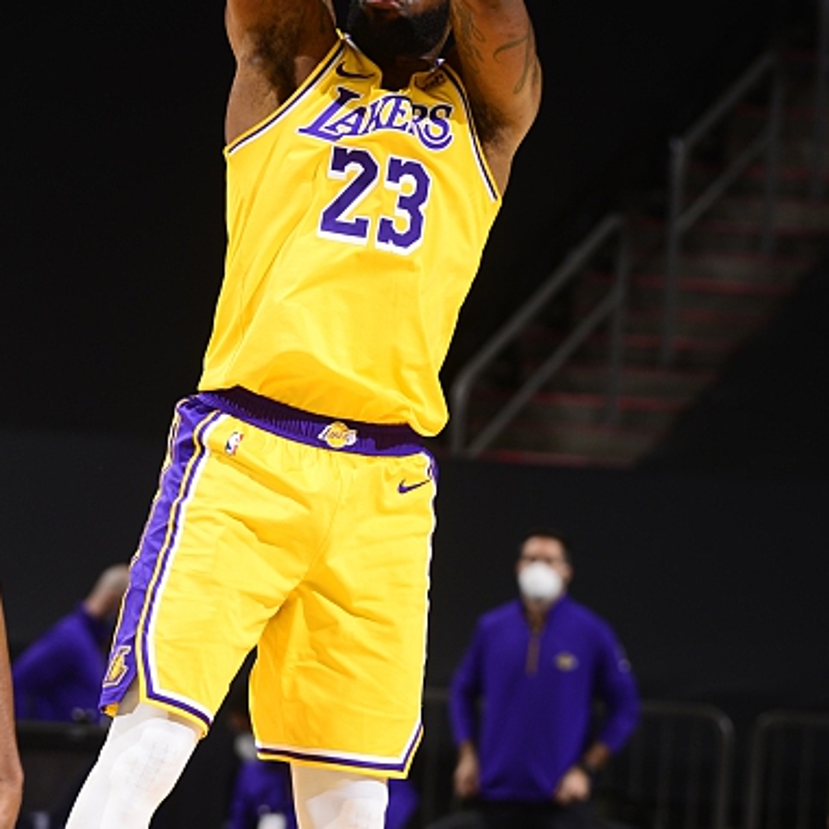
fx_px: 12409
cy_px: 460
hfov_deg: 3.8
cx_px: 317
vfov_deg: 3.8
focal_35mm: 458
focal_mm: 200
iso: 200
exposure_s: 1/250
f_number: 5.6
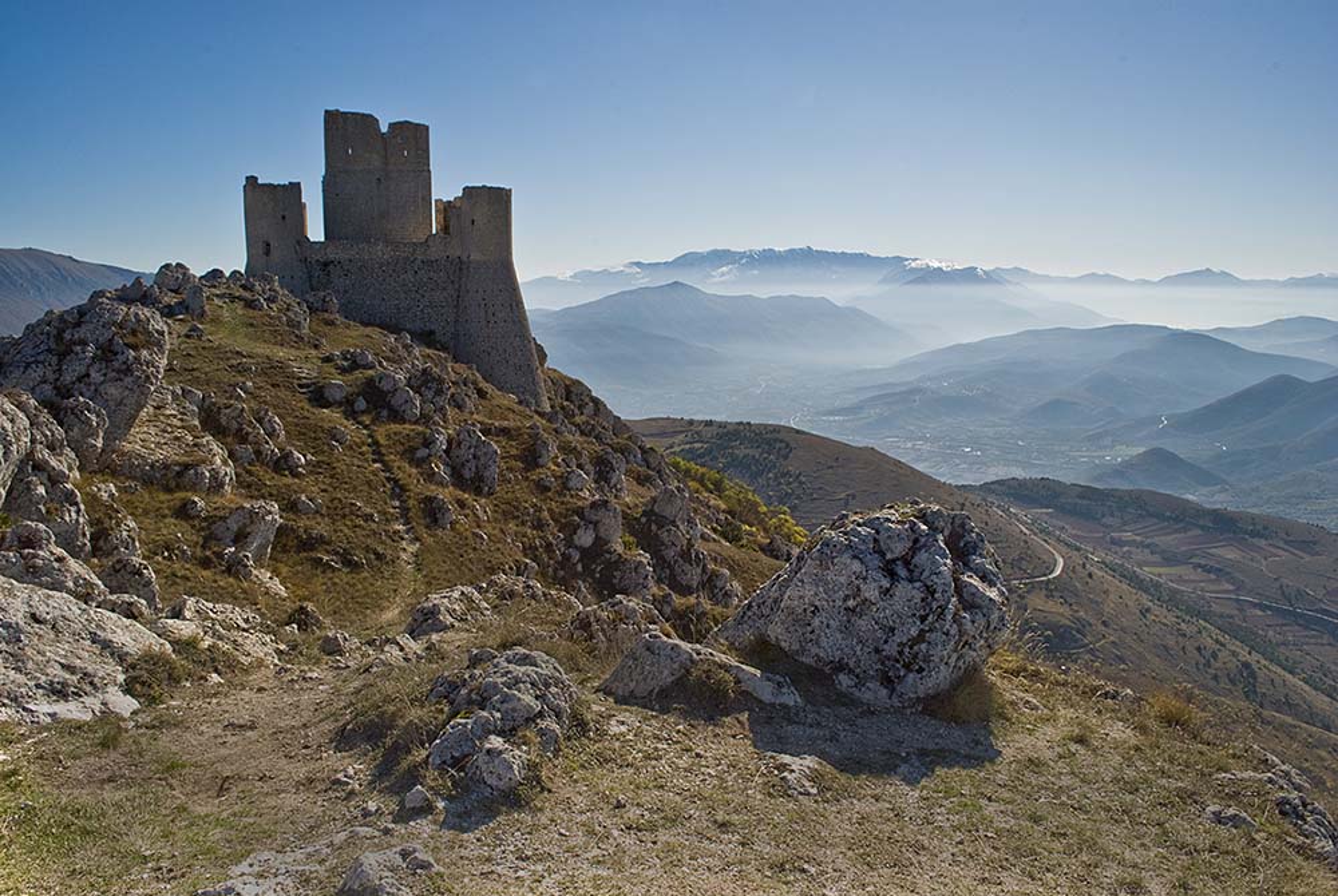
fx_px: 1005
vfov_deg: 48.1
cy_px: 448
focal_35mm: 27
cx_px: 669
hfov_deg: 67.3
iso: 100
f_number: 16
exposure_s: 1/15
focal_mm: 18
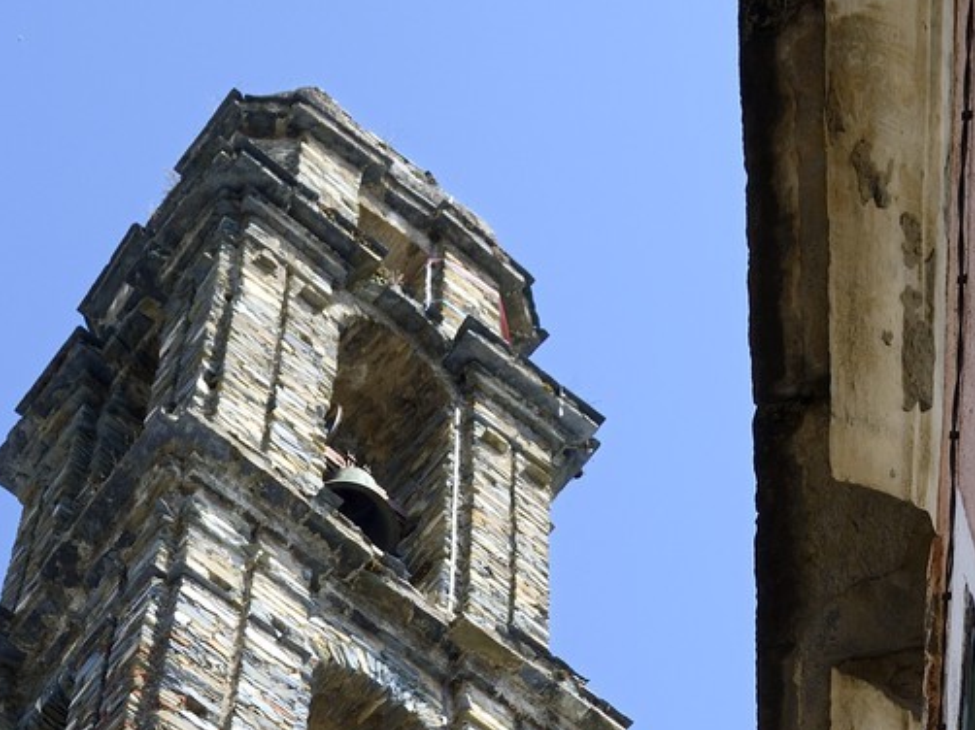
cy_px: 1410
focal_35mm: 95
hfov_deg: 20.7
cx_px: 475
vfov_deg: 13.5
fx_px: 2675
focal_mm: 31
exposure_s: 1/250
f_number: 9
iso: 200
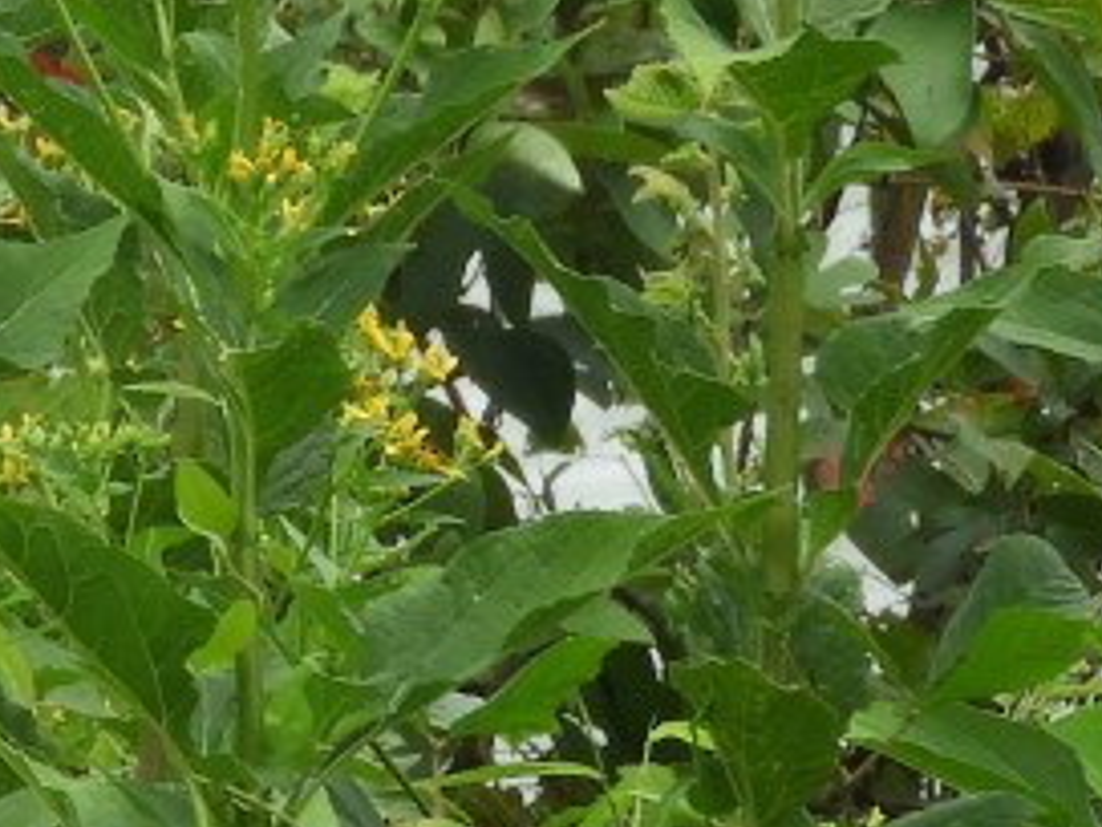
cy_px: -1131
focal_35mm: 1164
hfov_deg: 1.7
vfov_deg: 1.3
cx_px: -1702
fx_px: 37056
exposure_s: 1/100
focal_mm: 39.4
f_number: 5.3
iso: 100
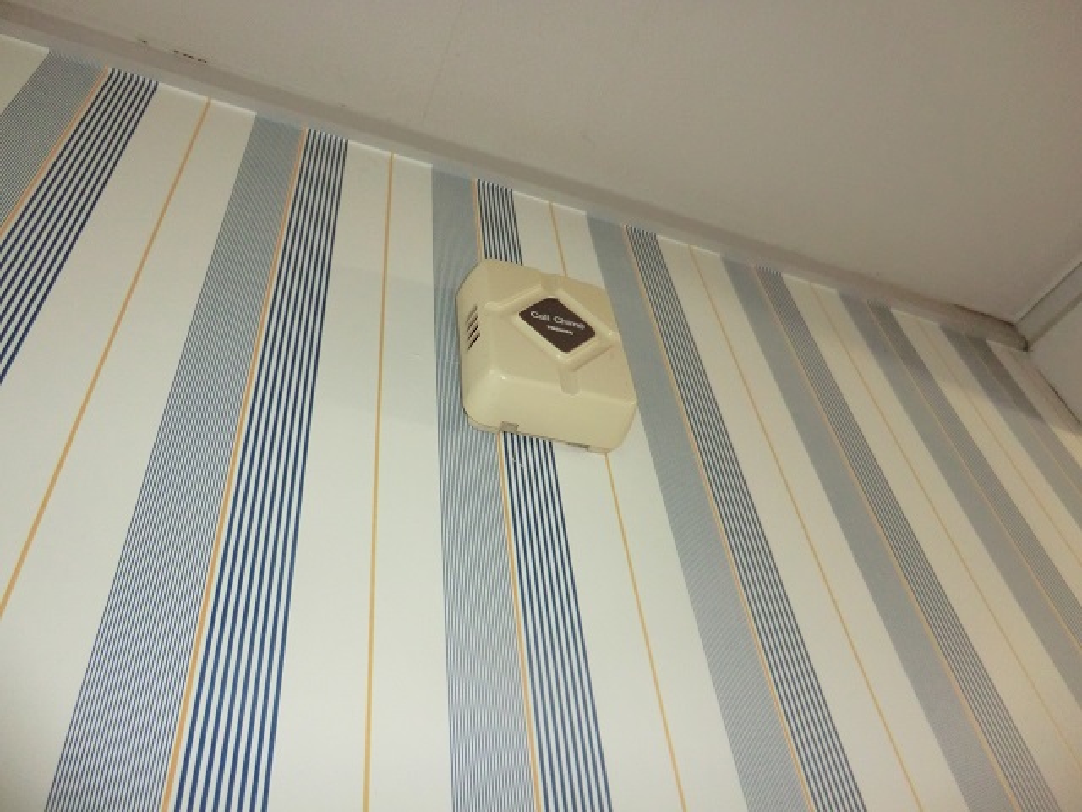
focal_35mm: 24
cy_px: 406
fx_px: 750
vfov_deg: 56.8
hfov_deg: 71.6
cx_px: 541
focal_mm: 4.3
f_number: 3.2
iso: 400
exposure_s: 1/20
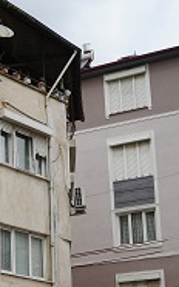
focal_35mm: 102
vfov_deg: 20.0
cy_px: 253
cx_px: -137
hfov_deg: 11.9
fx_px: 797
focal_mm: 31
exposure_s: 1/320
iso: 100
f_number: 5
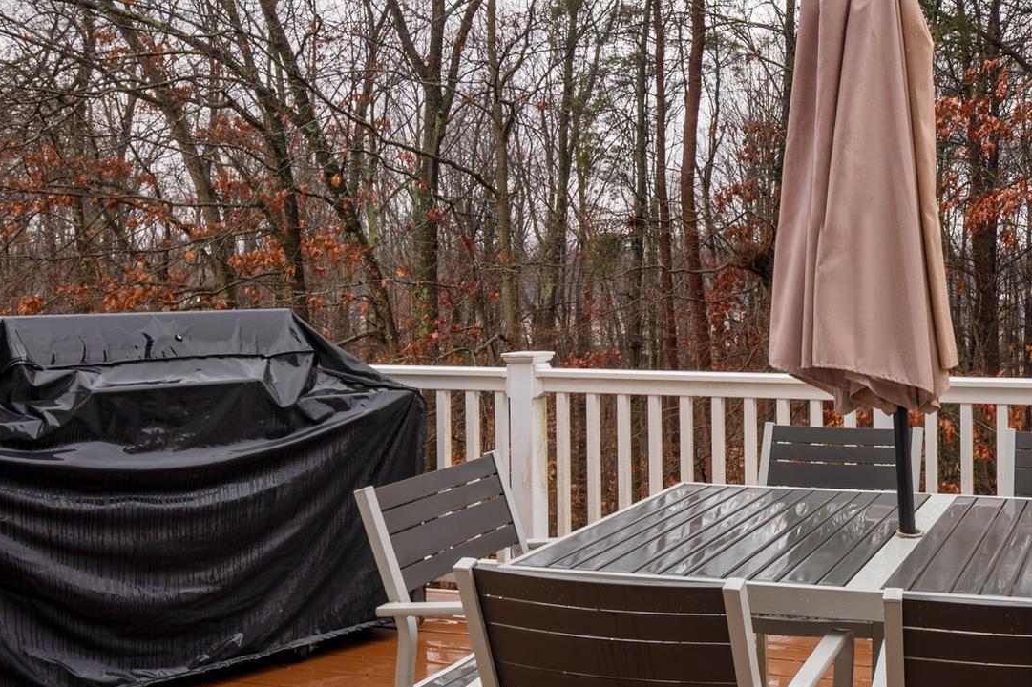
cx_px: 942
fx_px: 1032
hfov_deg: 47.4
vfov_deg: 36.7
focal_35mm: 36
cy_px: 284
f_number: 16
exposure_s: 1/60
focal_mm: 19
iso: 250
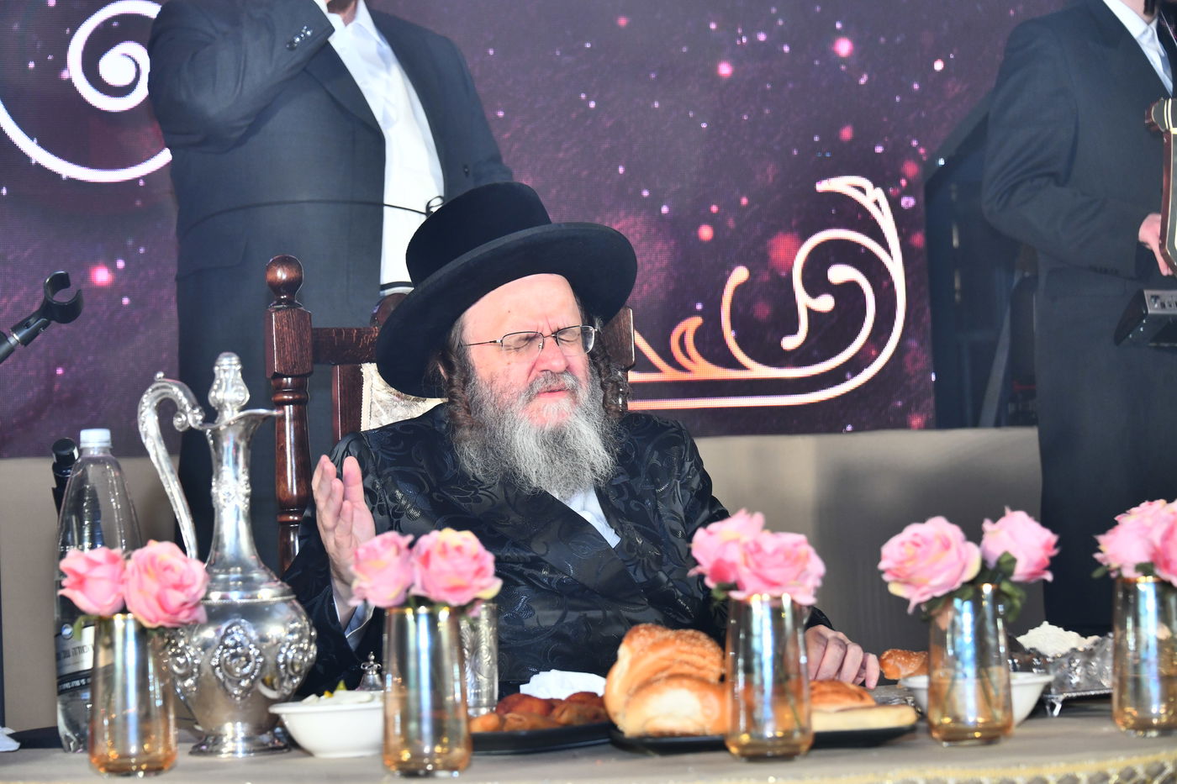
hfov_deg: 22.1
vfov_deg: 14.9
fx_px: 3007
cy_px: 392
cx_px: 588
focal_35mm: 92
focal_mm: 92
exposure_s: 1/160
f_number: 5.6
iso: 1250
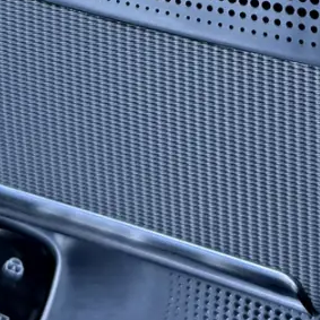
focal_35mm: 108
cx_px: 270
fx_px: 1130
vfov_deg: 14.1
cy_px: -274
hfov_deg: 16.0
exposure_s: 1/183
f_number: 1.78
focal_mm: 6.76
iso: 64
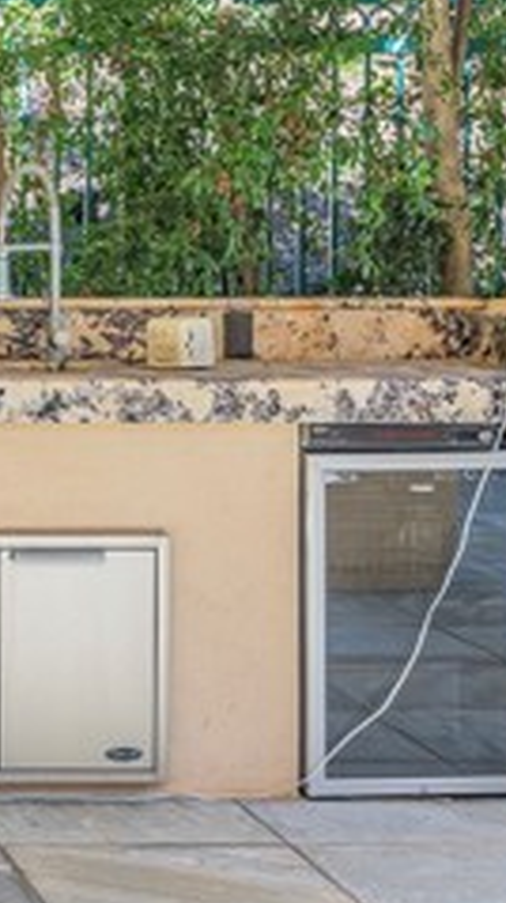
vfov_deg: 20.4
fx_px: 2487
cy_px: 240
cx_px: -464
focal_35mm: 104
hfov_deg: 10.7
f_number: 8
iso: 80
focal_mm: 37
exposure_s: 1/25
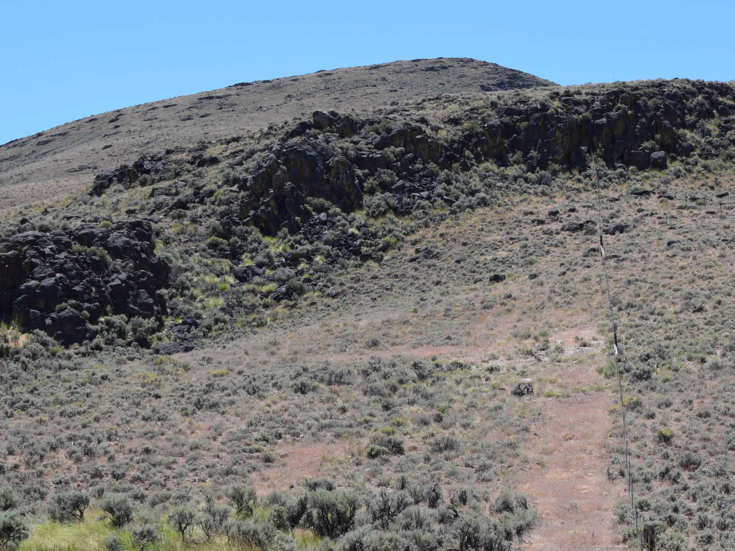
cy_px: 362
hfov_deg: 15.9
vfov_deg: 12.0
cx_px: 501
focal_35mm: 124
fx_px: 2627
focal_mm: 55
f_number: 10
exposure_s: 1/400
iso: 200
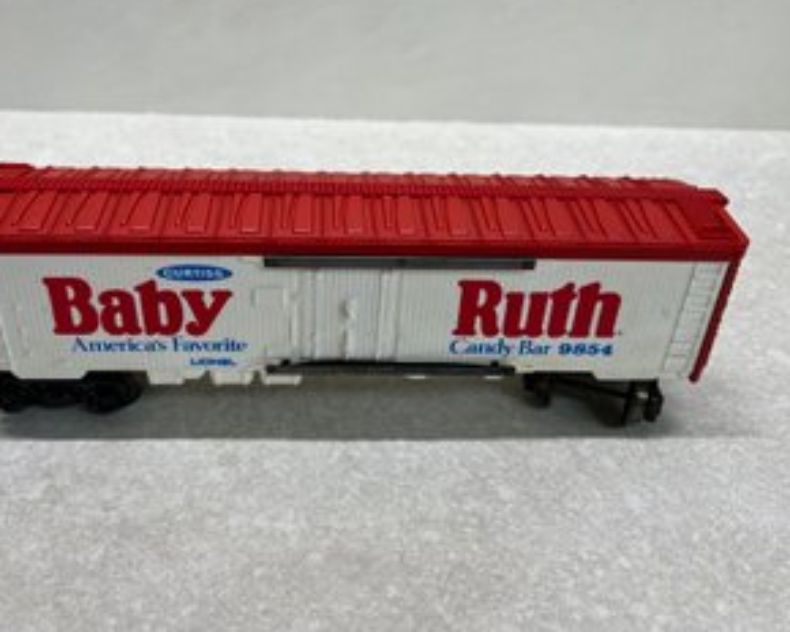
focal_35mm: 30
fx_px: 701
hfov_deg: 58.6
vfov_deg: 48.5
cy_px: 290
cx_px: 347
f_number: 1.5
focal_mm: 5.7
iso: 40
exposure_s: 1/120
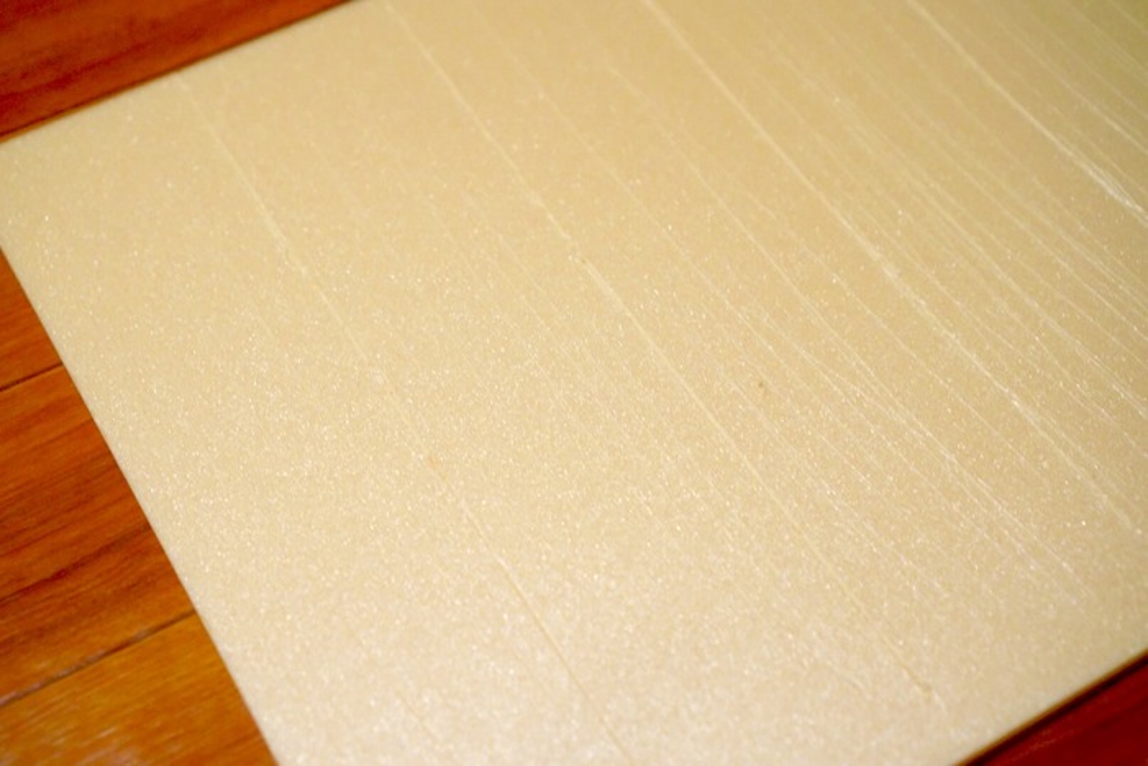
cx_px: 574
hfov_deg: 37.8
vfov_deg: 25.8
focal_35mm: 52
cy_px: 383
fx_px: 1674
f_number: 2.8
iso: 3200
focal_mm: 35
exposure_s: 1/60
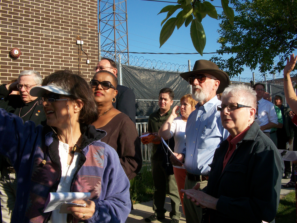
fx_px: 300
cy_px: 112
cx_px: 148
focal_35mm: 35
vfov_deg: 40.7
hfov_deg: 52.6
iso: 80
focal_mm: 6.3
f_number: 5.6
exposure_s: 1/320
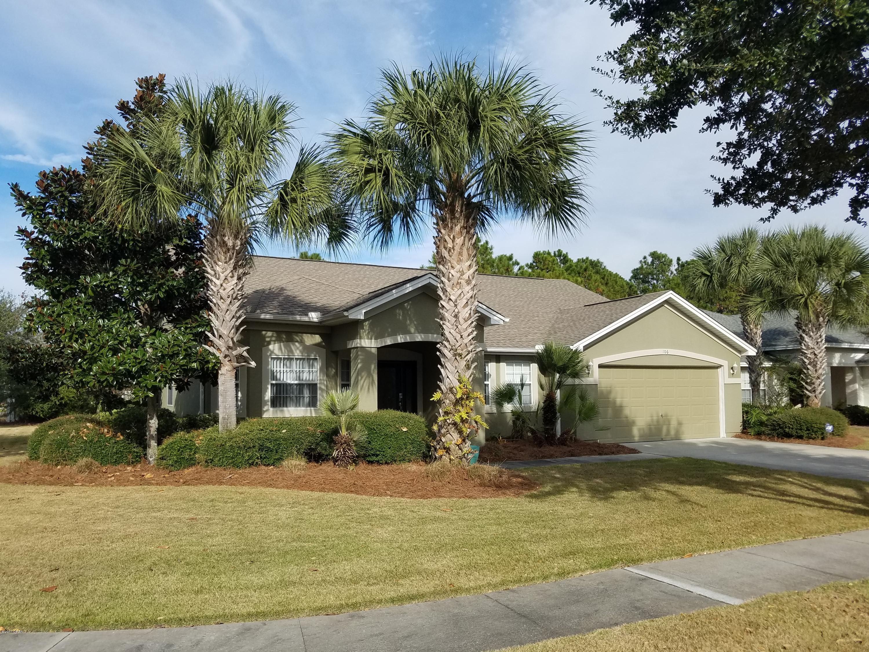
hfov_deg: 67.3
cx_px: 434
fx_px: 653
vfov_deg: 53.1
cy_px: 326
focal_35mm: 26
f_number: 1.7
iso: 50
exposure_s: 1/2352
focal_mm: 4.2
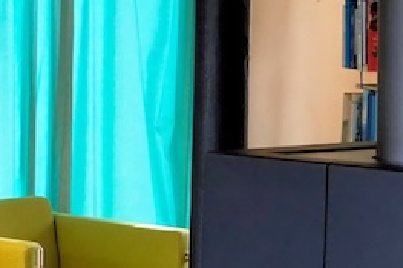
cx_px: 3
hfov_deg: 8.8
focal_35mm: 233
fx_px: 2607
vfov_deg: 5.9
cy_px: 130
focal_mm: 34.2
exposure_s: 1/160
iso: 1600
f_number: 4
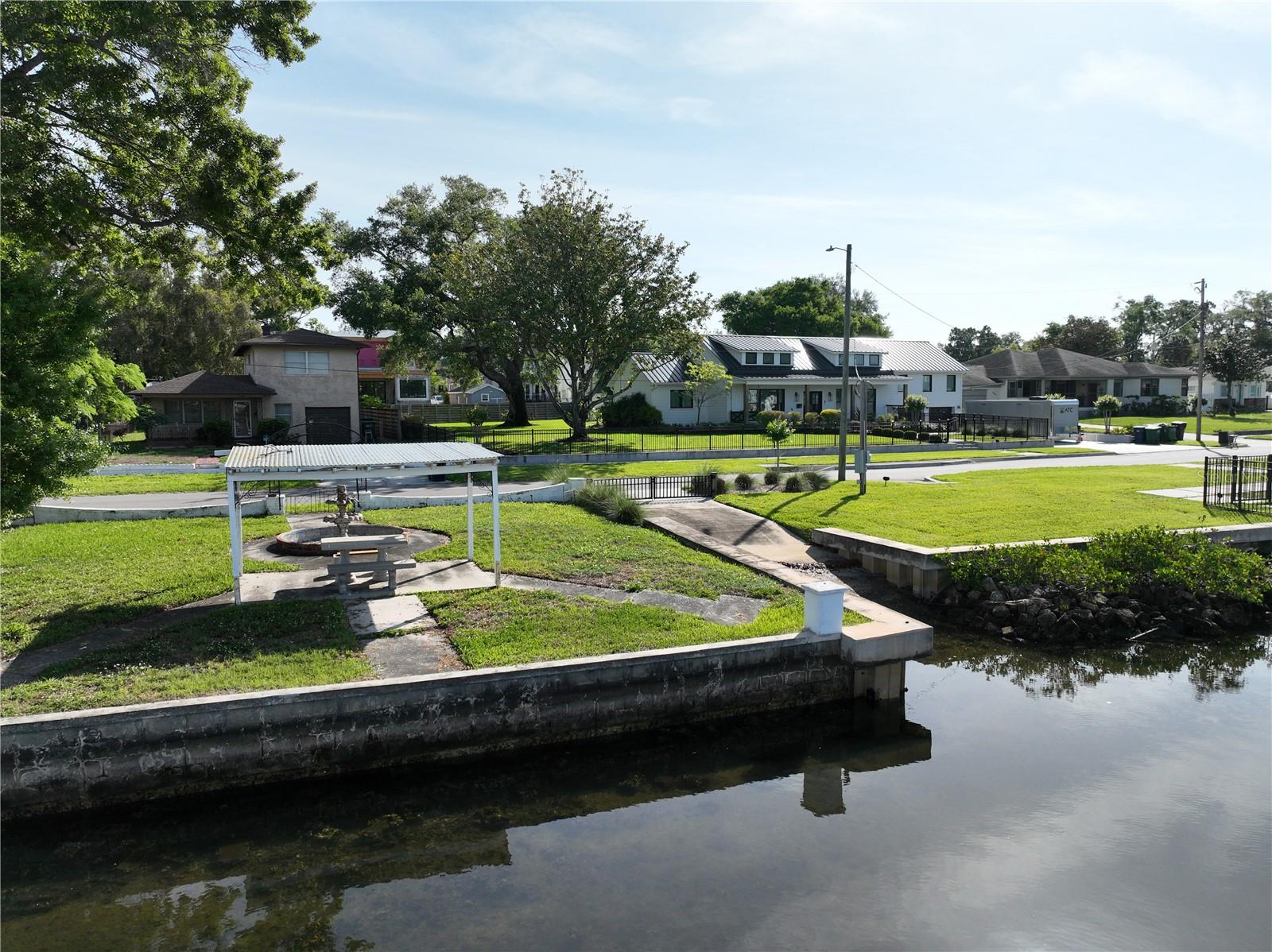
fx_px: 881
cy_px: 476
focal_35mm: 24
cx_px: 636
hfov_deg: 71.6
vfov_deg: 56.8
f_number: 2.8
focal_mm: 12.29
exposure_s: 1/4000
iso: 300
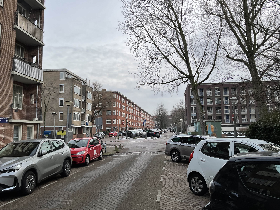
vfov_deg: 48.2
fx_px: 235
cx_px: 140
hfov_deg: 61.7
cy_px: 105
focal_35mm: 29
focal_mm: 3
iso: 16
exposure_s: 1/262
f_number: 1.8
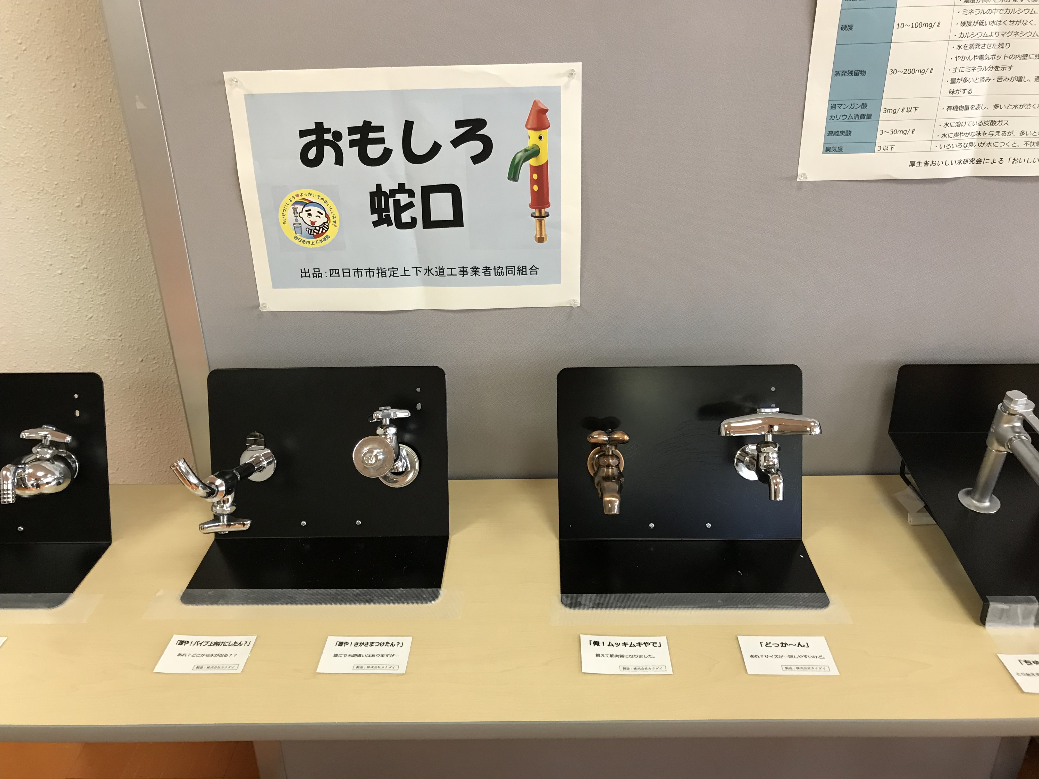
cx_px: 520
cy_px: 390
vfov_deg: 49.7
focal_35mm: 28
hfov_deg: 63.4
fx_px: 840
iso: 40
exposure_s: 1/15
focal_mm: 3.99
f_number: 1.8
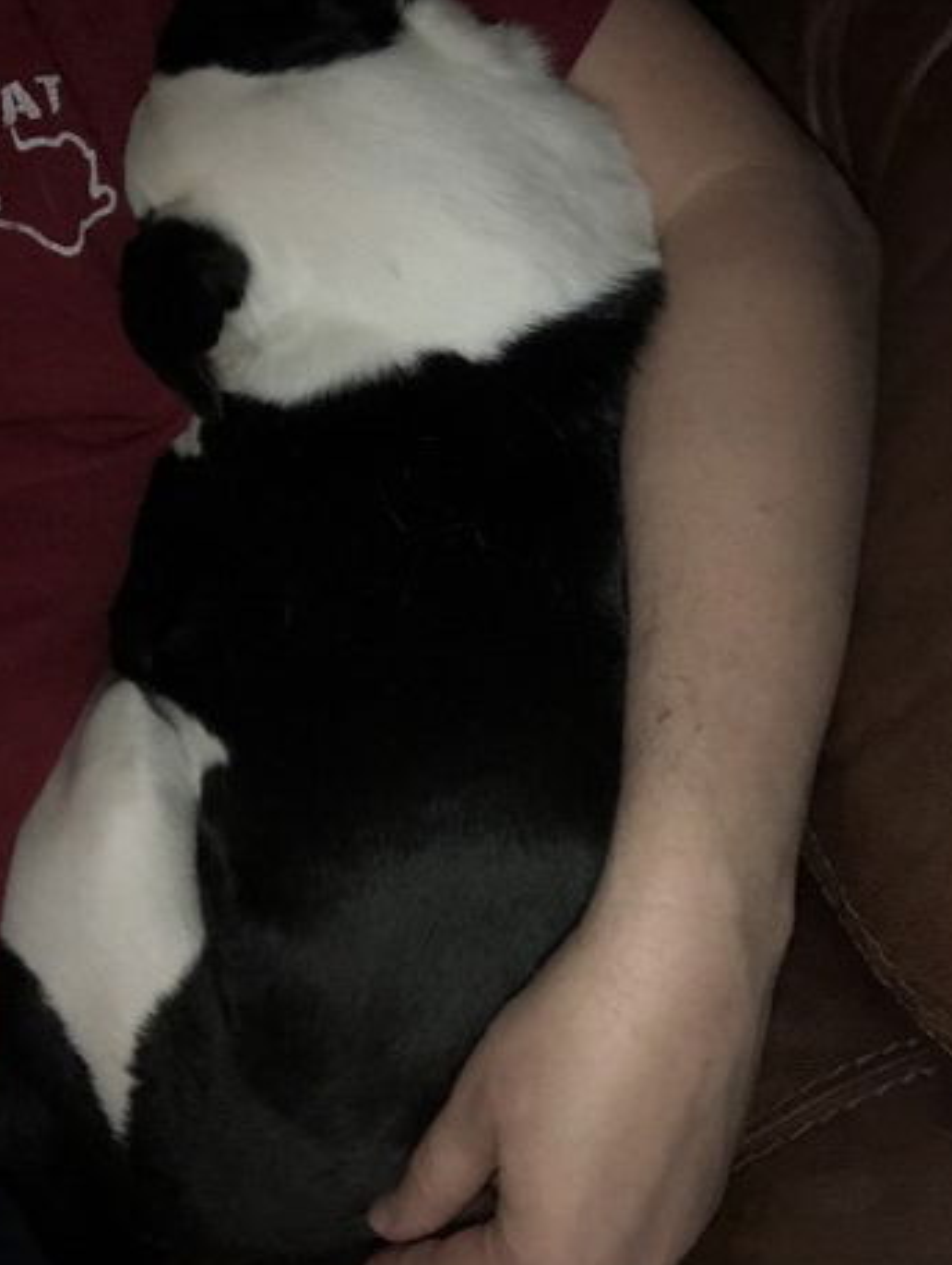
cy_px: 579
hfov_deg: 34.4
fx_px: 1537
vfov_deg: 44.7
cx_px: 466
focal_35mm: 42
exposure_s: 1/16
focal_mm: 2.87
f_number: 2.2
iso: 400
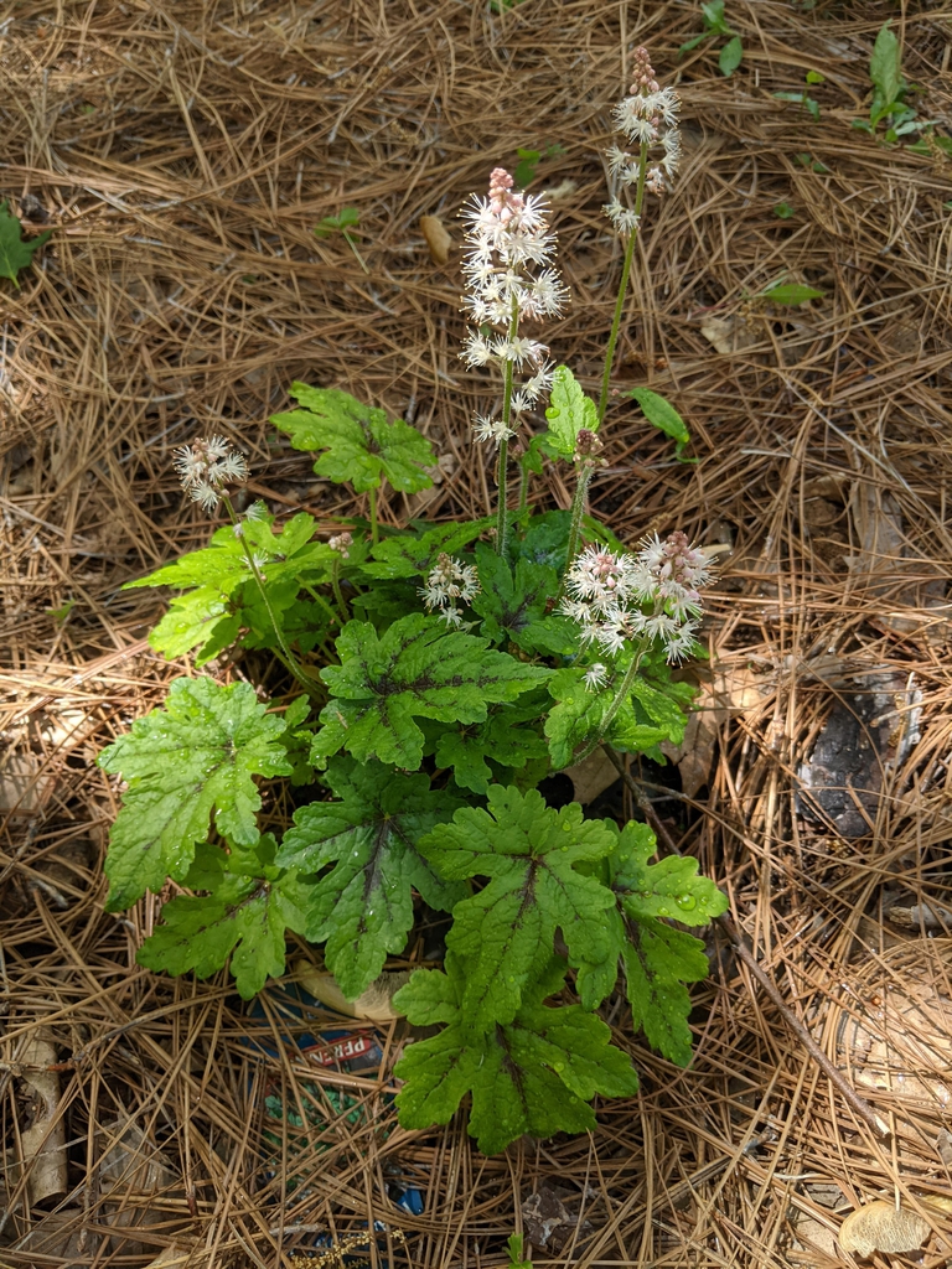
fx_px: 990
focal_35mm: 27
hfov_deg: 51.4
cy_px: 634
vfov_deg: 65.3
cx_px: 476
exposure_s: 1/668
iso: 44
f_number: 1.8
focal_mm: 4.44
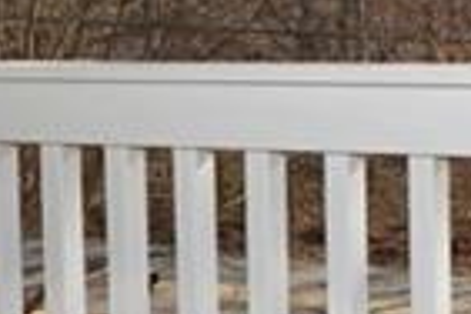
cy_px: 87
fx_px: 1334
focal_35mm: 102
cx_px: 865
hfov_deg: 16.5
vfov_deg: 13.4
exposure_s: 1/200
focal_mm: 14
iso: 100
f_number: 7.1
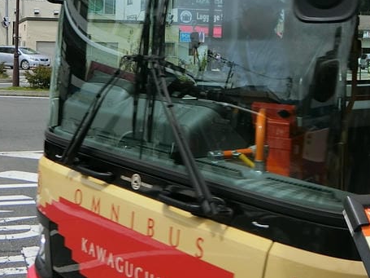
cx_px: 218
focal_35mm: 66
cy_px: 24
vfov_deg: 21.7
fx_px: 705
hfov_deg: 29.3
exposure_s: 1/250
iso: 80
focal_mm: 5.4
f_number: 7.9
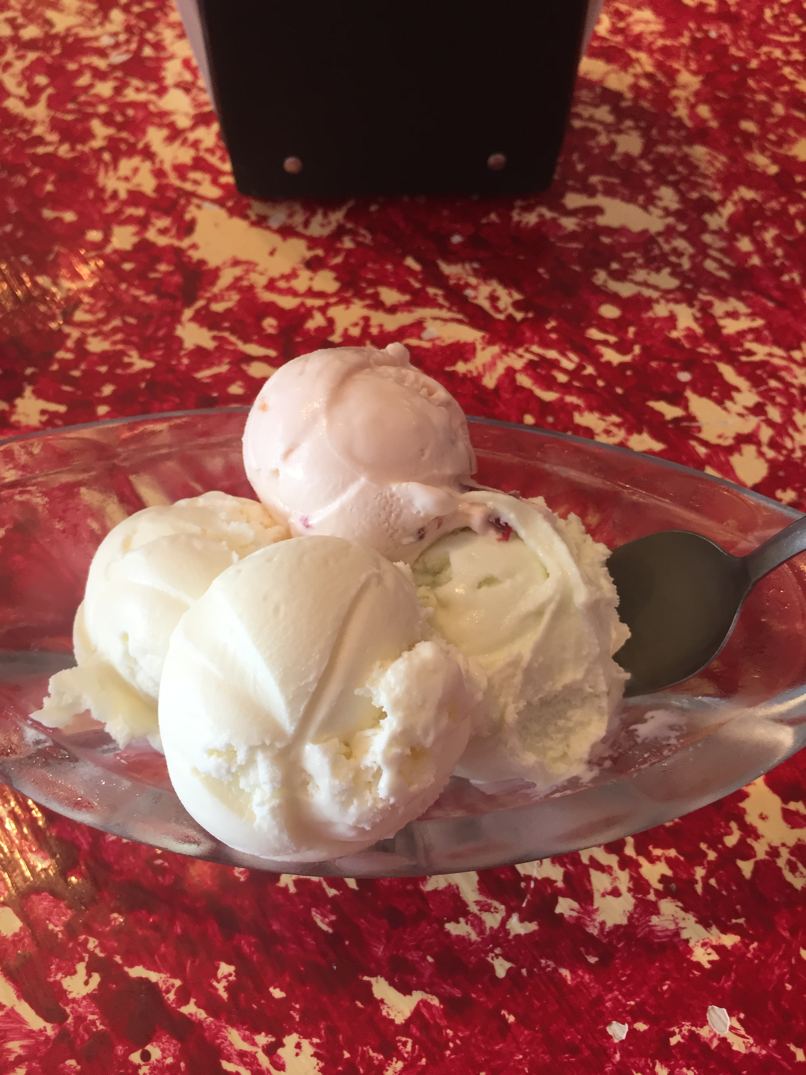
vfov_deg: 61.7
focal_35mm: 29
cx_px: 403
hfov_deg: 48.2
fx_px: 900
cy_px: 538
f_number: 2.2
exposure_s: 1/30
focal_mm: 4.15
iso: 32
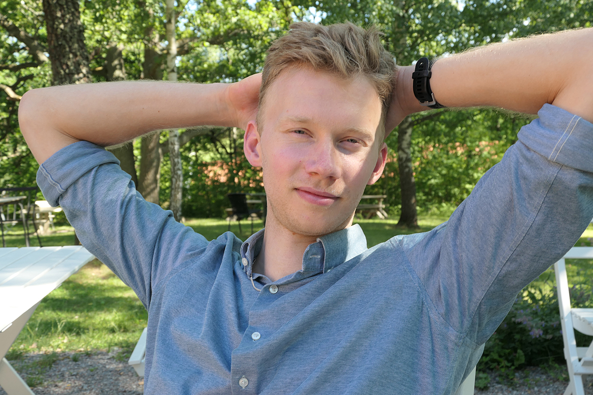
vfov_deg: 27.0
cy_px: 198
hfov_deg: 39.6
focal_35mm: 50
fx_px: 823
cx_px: 296
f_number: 4.7
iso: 125
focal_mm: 18.2
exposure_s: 1/80
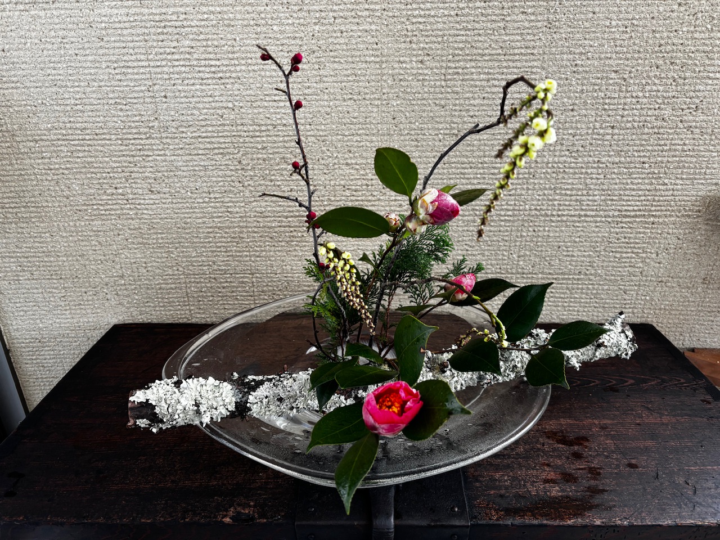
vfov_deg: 53.1
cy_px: 270
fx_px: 541
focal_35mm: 26
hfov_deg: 67.3
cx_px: 360
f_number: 1.6
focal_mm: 5.96
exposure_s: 1/70
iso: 125
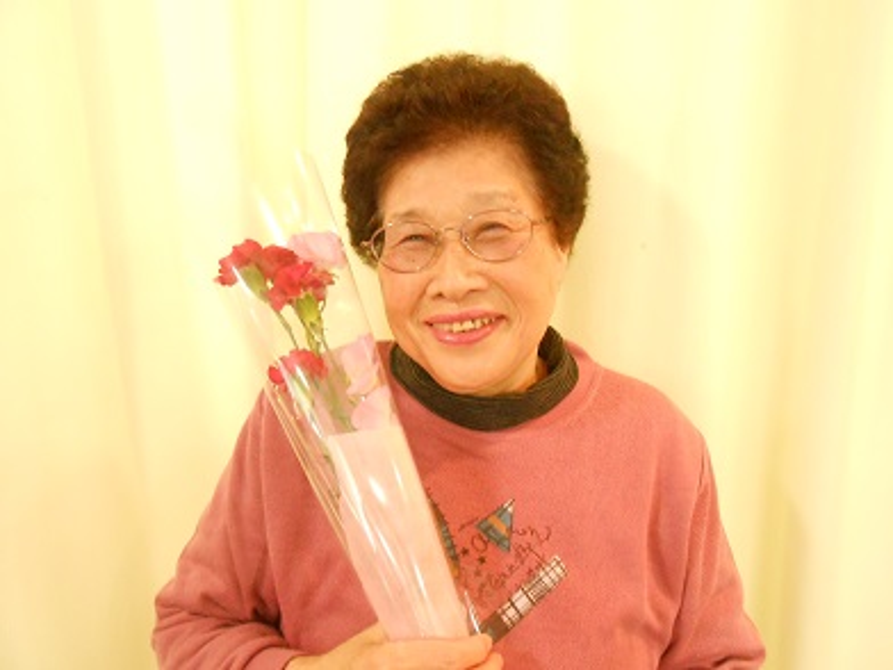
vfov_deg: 53.1
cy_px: 335
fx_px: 671
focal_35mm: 26
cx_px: 446
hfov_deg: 67.3
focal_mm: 4.6
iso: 800
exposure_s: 1/13
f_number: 3.5
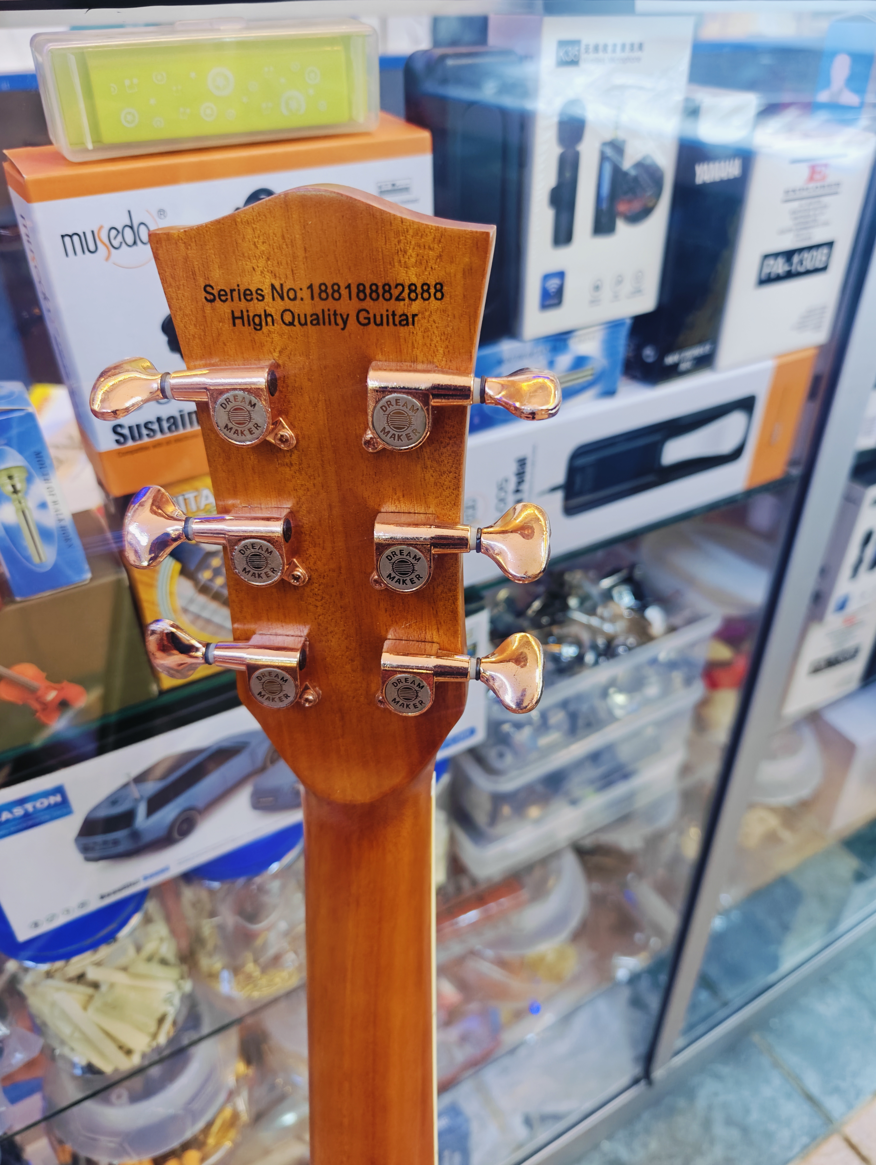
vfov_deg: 71.5
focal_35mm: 24
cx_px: 438
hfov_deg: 56.9
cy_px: 582
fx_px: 808
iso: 1000
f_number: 1.7
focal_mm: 6.06
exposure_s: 1/100
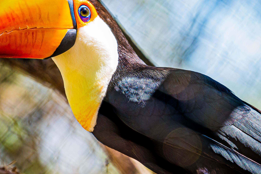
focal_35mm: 884
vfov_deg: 1.6
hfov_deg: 2.3
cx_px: 115
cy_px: 74
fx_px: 6408
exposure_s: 1/125
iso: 200
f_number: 5.6
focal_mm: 370
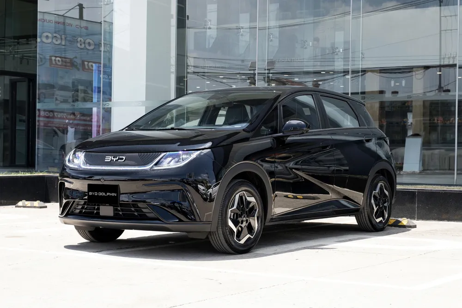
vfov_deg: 19.5
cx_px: 231
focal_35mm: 70
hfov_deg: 28.8
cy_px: 154
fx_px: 898
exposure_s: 1/200
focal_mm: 70
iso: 400
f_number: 10
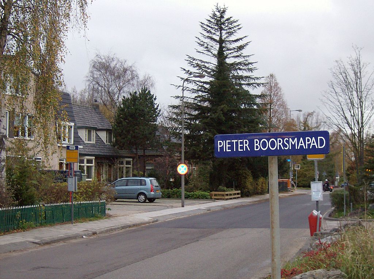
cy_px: 140
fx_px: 755
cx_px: 187
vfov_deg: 20.9
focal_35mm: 70
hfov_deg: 27.8
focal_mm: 11.6
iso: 200
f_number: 3.7
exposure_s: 1/91.3
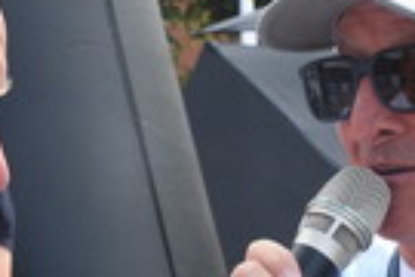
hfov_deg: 13.5
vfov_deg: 9.0
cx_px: 120
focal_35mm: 152
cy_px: 197
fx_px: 1752
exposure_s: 1/500
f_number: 11
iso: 1250
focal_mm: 32
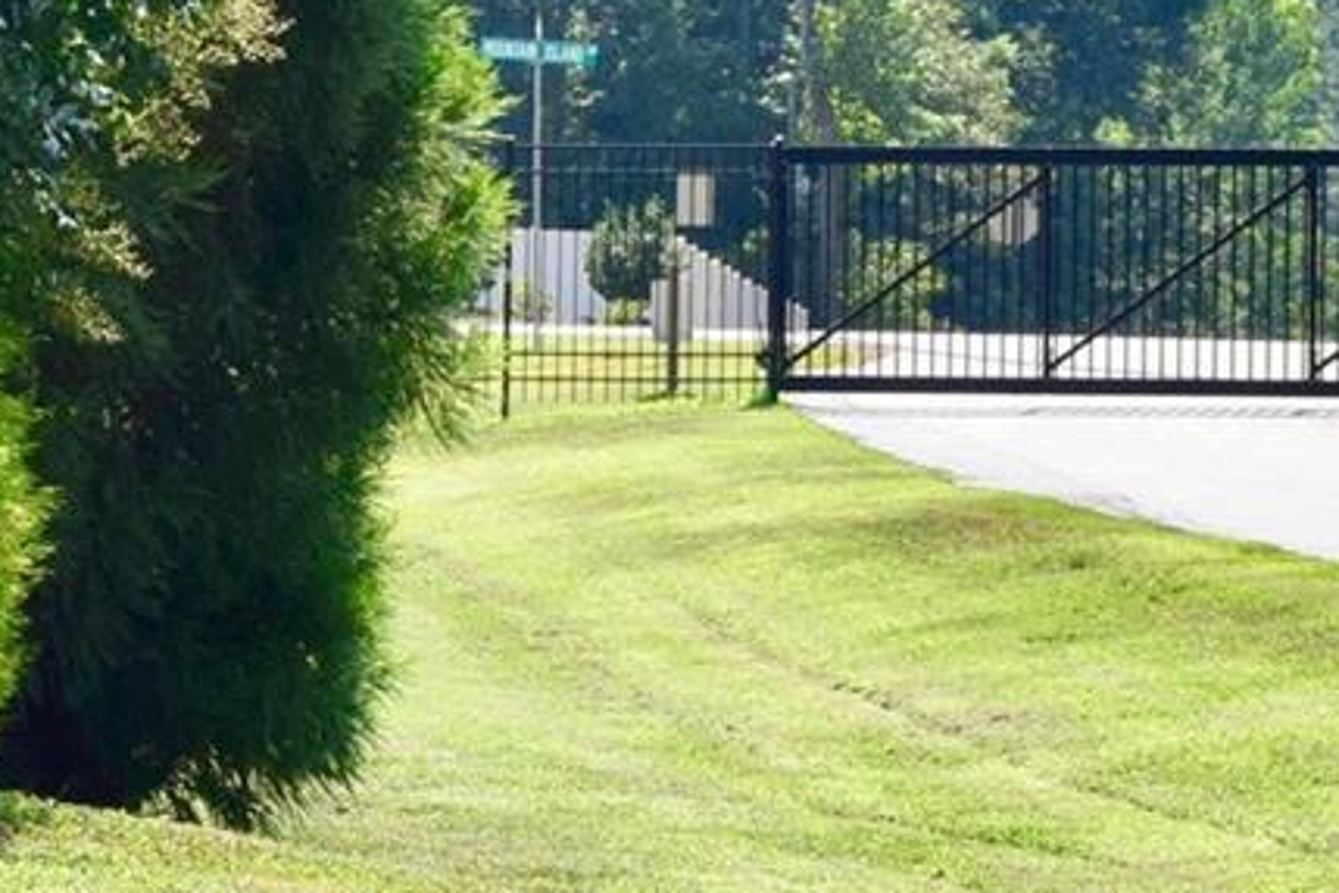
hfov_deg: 10.3
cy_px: 273
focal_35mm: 193
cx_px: -671
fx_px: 7192
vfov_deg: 7.1
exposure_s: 1/500
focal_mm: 27
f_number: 11
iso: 400
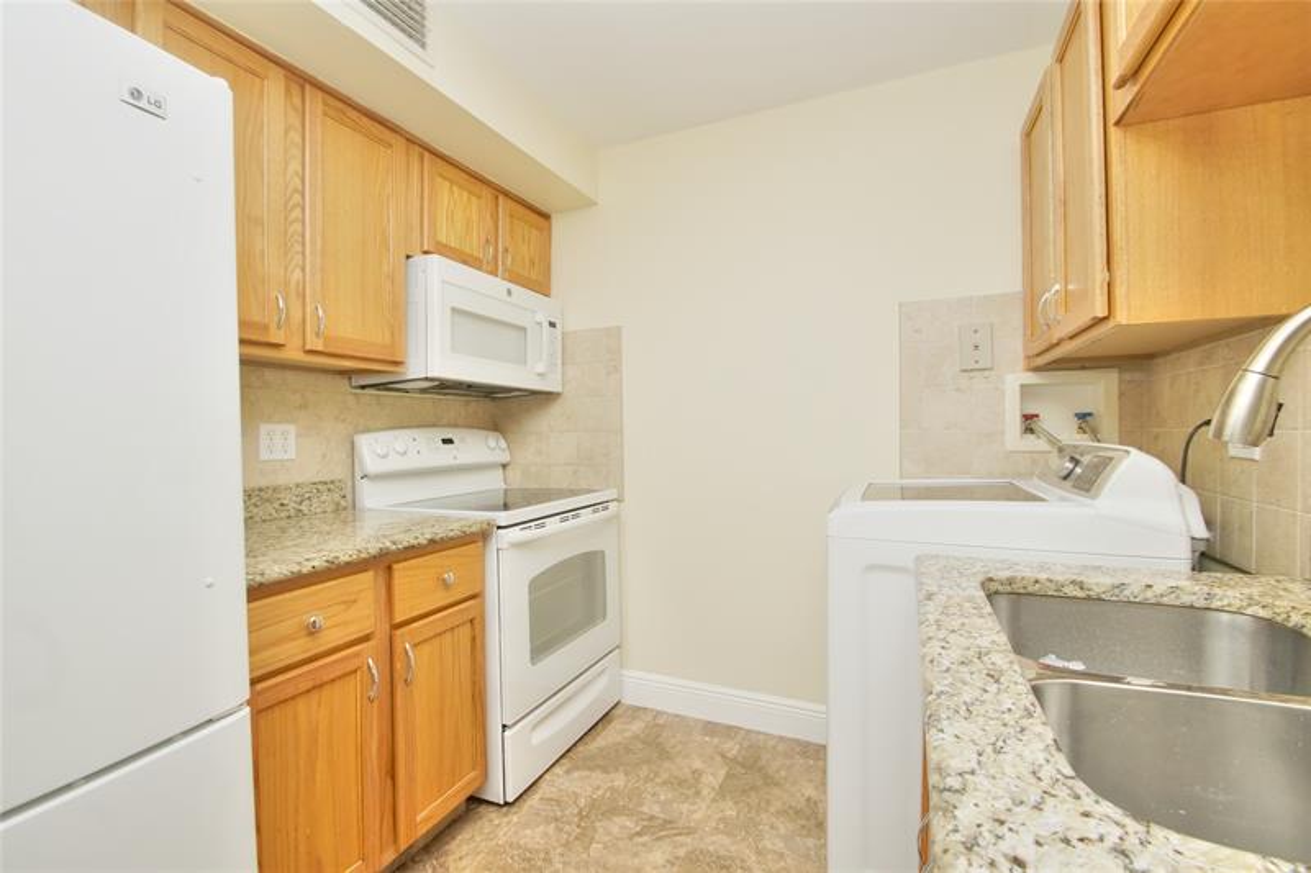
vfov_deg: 77.3
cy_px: 436
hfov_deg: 100.4
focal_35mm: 15
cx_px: 656
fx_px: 546
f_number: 5.6
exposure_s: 1/125
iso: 500
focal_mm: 10
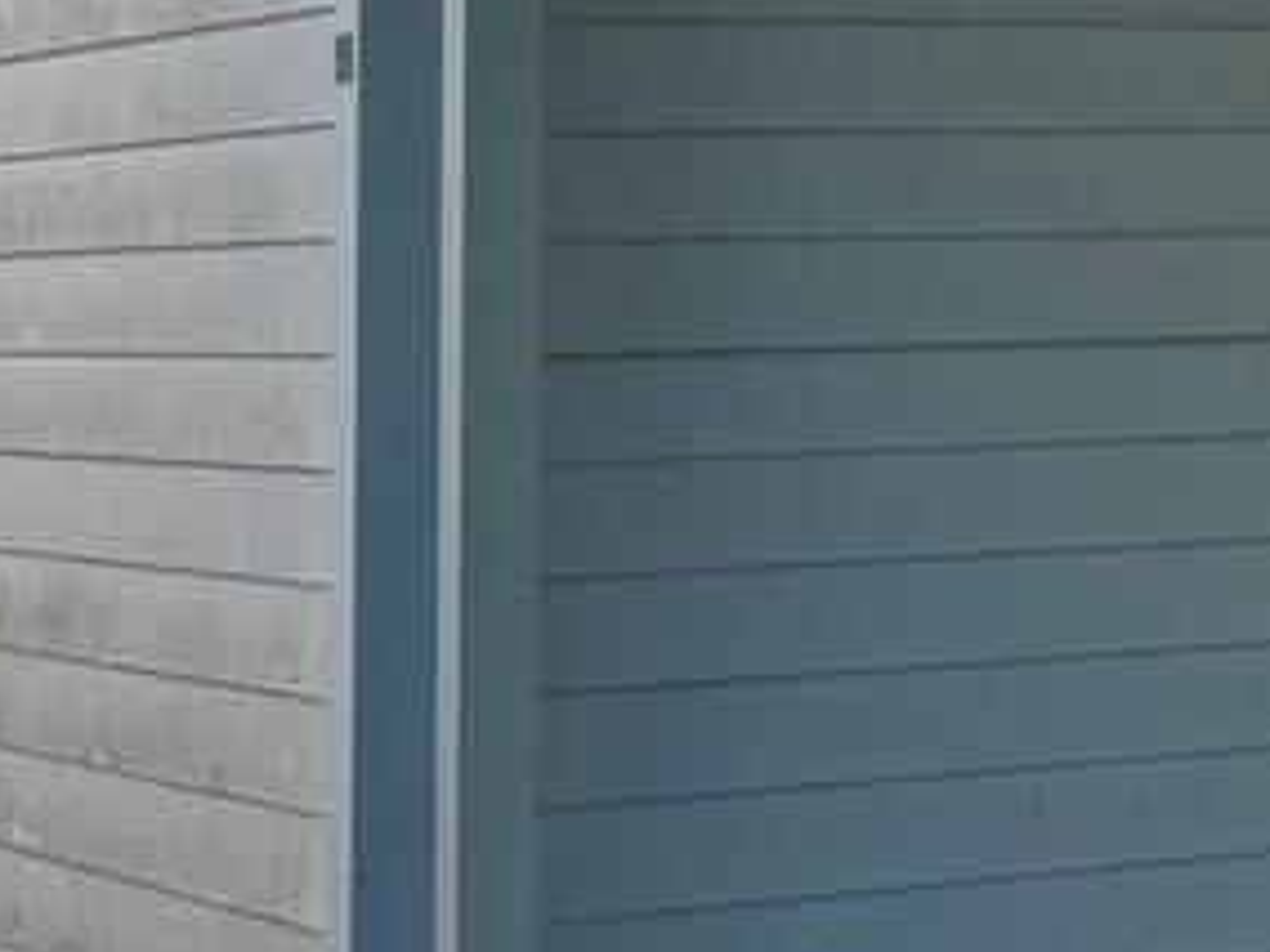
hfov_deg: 11.0
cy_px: 67
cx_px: 3519
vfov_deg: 10.9
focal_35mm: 135
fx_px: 4953
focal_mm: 6.76
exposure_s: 1/3802
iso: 80
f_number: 1.78
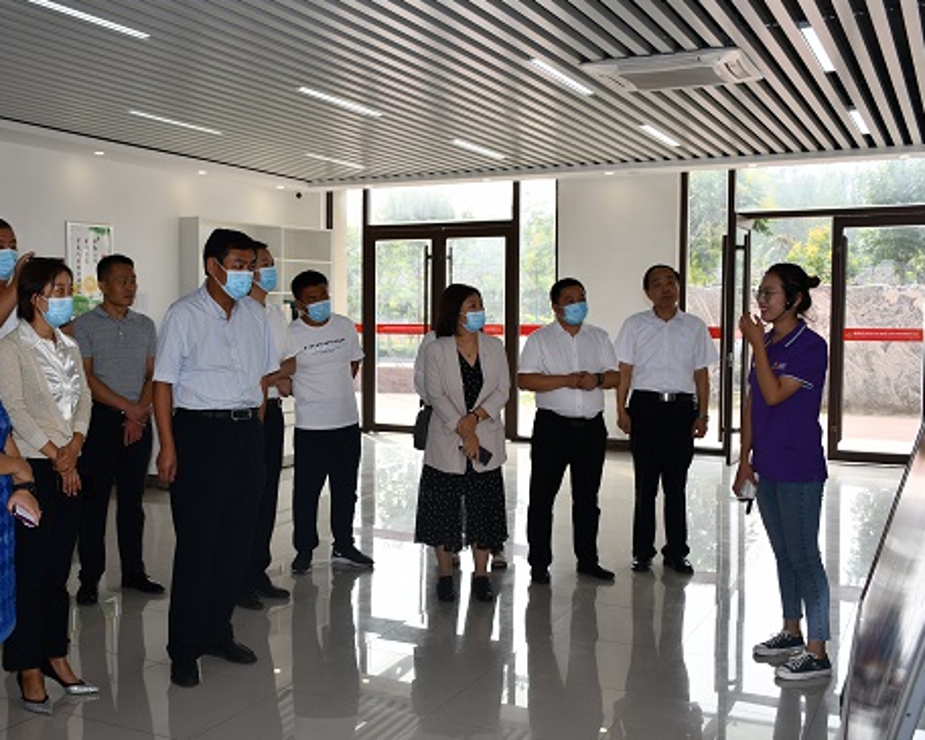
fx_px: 1068
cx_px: 374
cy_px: 365
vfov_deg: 38.2
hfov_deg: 46.6
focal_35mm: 39
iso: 100
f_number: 4
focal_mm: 23
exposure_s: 1/250
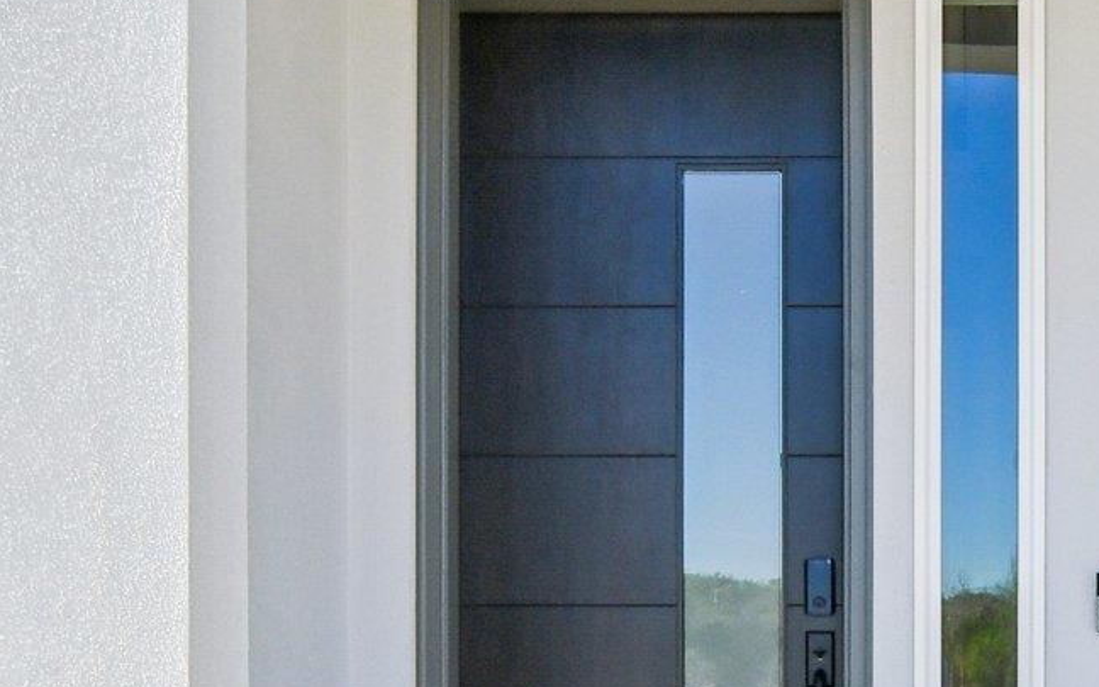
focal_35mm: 58
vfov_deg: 21.9
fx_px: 1737
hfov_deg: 34.1
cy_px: 591
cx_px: 879
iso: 400
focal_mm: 12
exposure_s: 1/800
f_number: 8
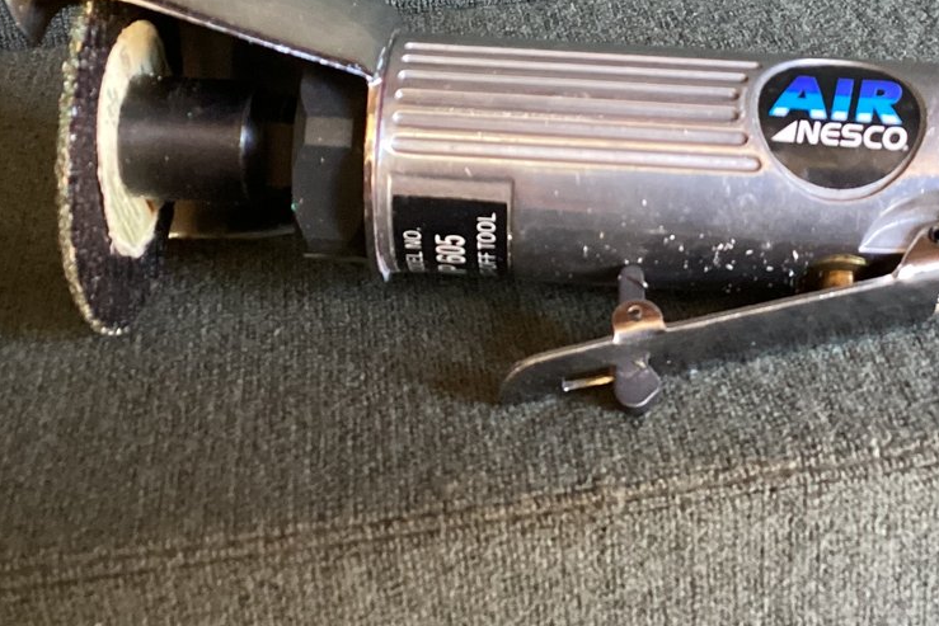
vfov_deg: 20.5
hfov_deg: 30.3
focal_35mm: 66
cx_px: 612
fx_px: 1722
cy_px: 168
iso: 400
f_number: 2.4
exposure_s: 1/40
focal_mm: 3.3
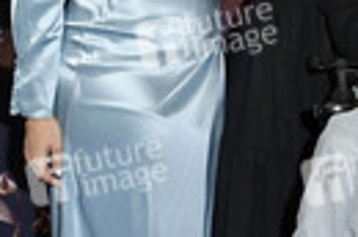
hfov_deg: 13.2
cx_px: 409
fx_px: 1518
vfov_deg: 8.8
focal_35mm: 153
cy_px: -33
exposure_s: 1/250
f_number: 6.3
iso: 320
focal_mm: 44
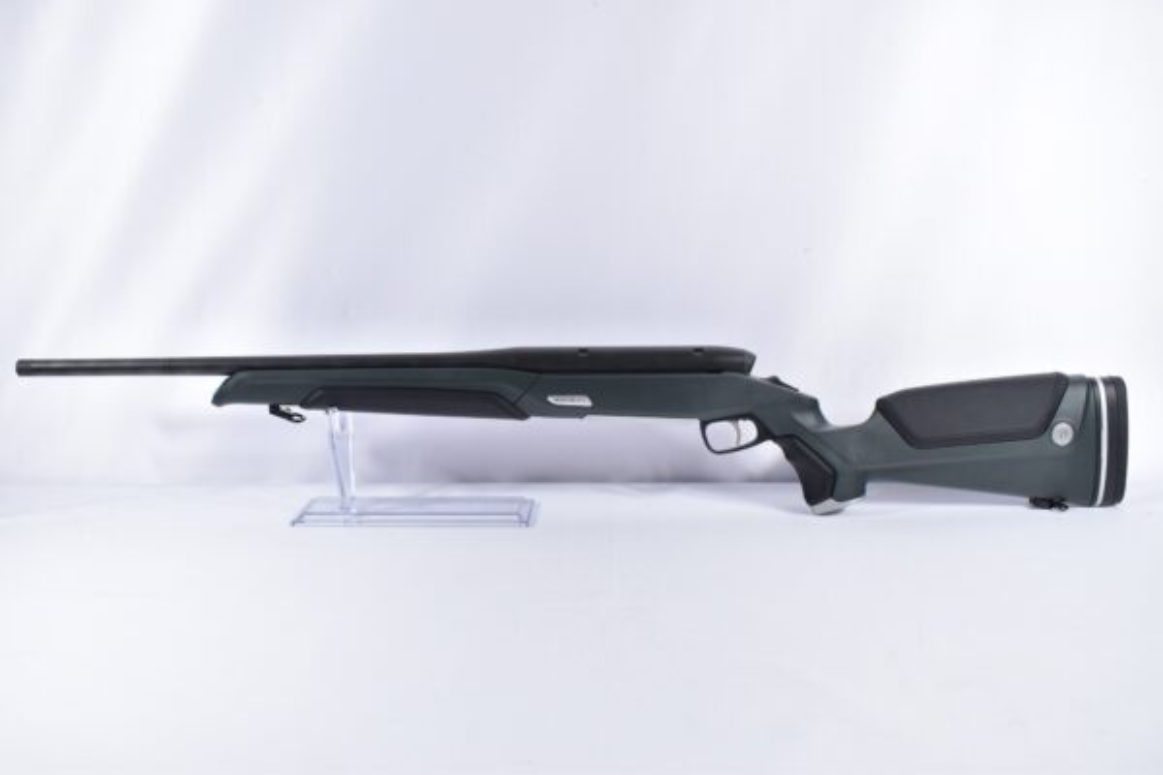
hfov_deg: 57.2
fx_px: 1066
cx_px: 582
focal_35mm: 33
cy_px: 388
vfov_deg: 40.0
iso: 640
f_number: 5
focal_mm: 22
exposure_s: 1/50
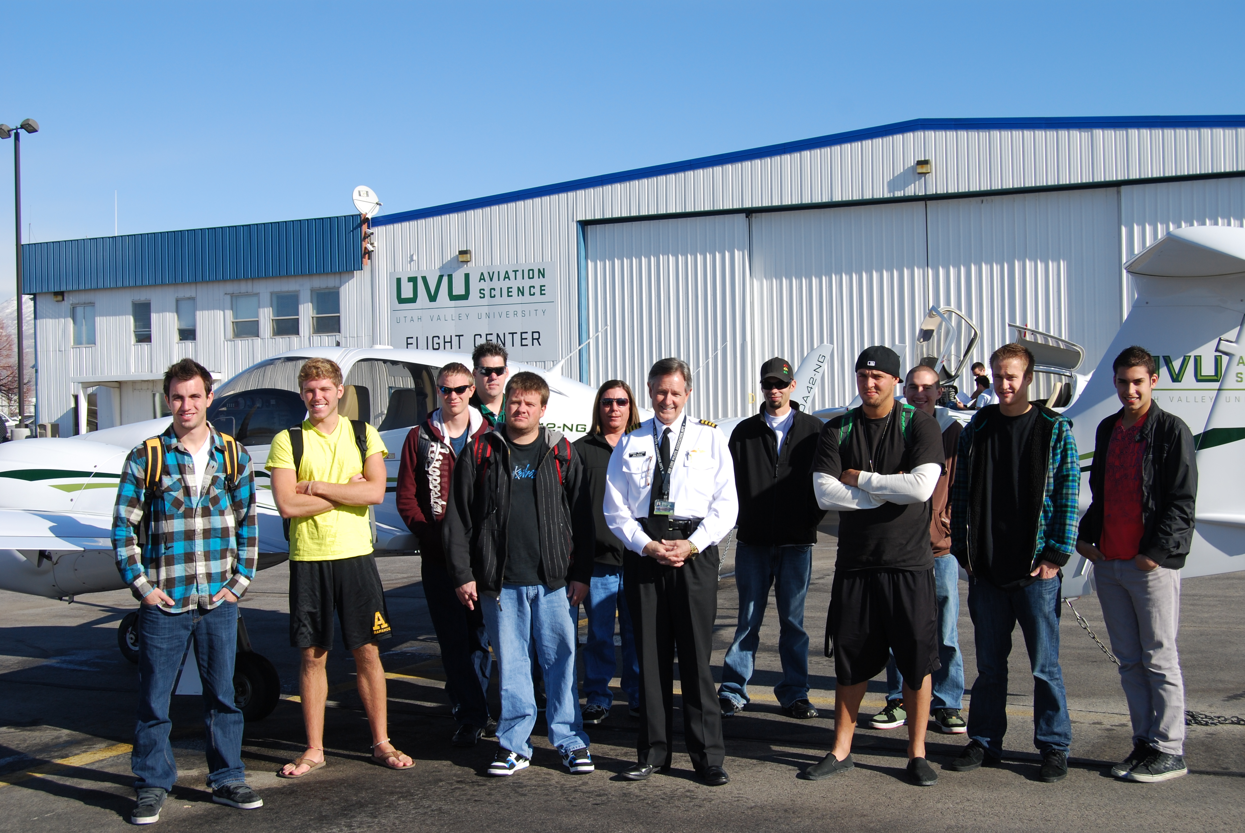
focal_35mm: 46
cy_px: 416
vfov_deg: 29.0
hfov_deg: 42.3
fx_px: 1610
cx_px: 622
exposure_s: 1/250
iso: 100
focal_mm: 31
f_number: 8
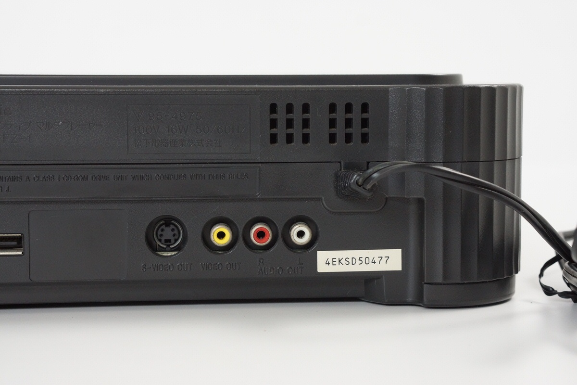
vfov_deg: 18.2
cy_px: 192
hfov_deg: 27.0
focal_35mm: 75
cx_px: 288
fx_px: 1202
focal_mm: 50
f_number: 6.3
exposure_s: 1/80
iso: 1250
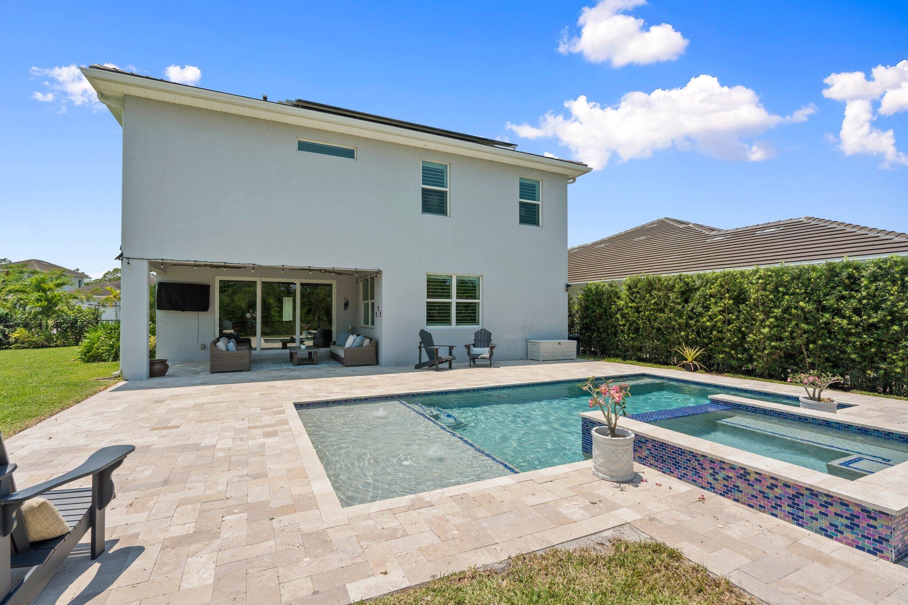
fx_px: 416
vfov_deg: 72.0
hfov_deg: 95.0
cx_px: 454
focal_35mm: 16
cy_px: 302
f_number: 9
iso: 100
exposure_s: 1/100
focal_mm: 16.5
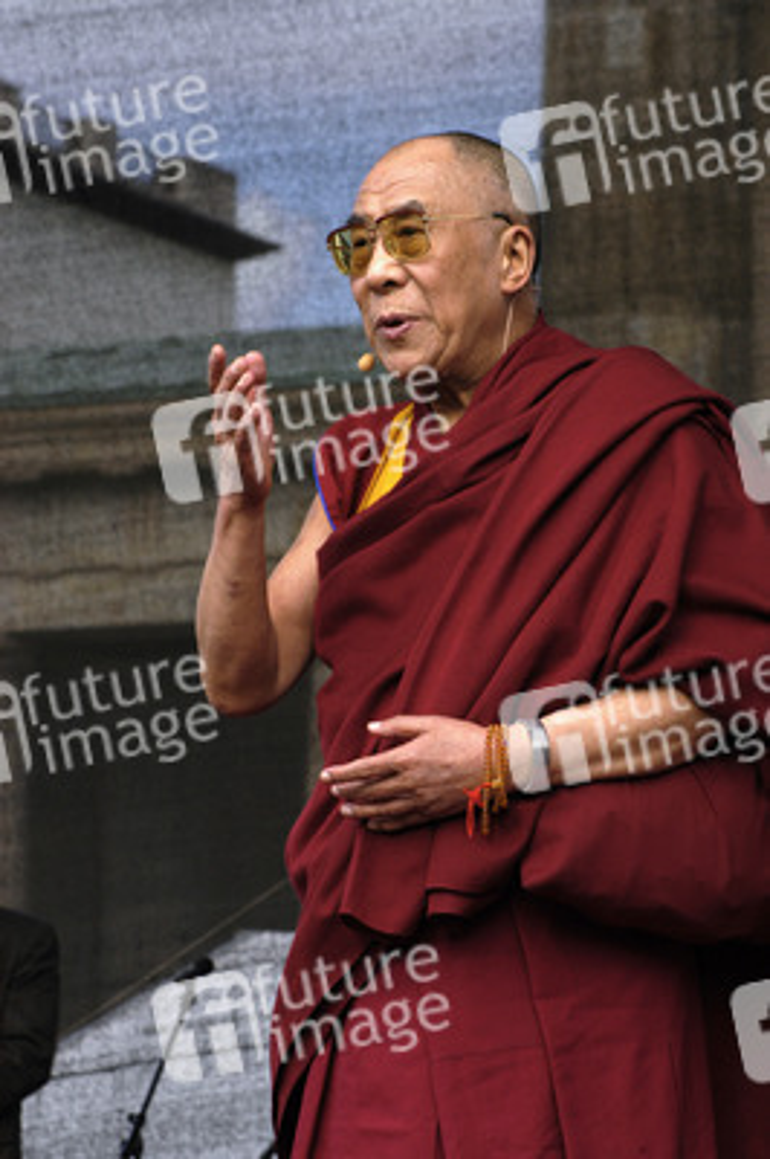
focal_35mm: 158
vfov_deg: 13.1
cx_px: 385
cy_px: 580
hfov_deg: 8.7
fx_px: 5062
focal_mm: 105
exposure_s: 1/160
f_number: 10
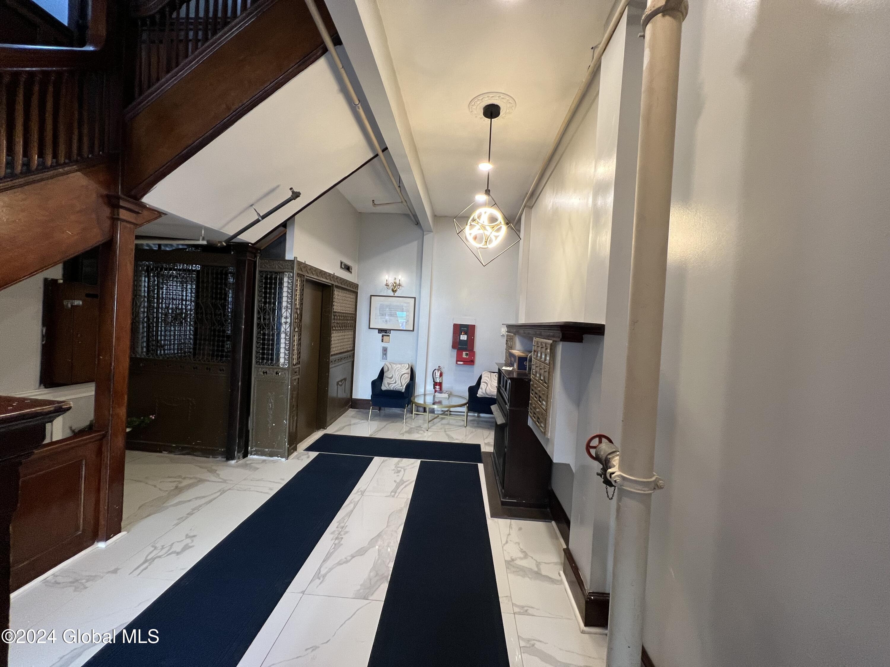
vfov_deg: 89.9
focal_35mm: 13
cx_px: 445
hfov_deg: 106.2
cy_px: 334
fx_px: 334
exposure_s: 1/60
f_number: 1.8
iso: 160
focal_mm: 1.57
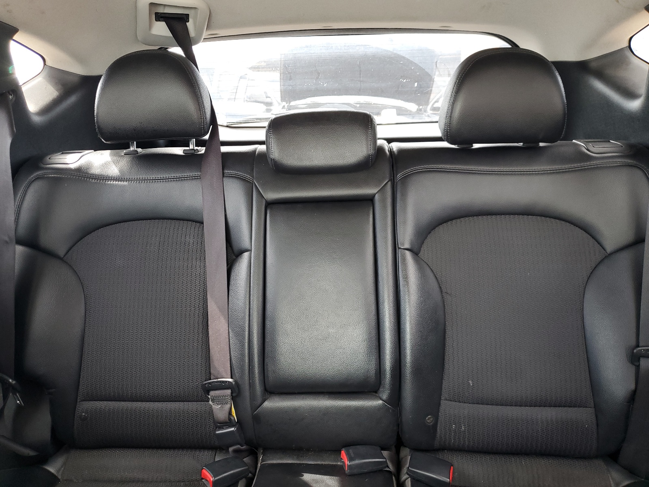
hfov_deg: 67.3
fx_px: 487
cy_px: 244
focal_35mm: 26
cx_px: 324
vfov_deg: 53.1
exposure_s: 1/60.2
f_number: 1.5
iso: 79
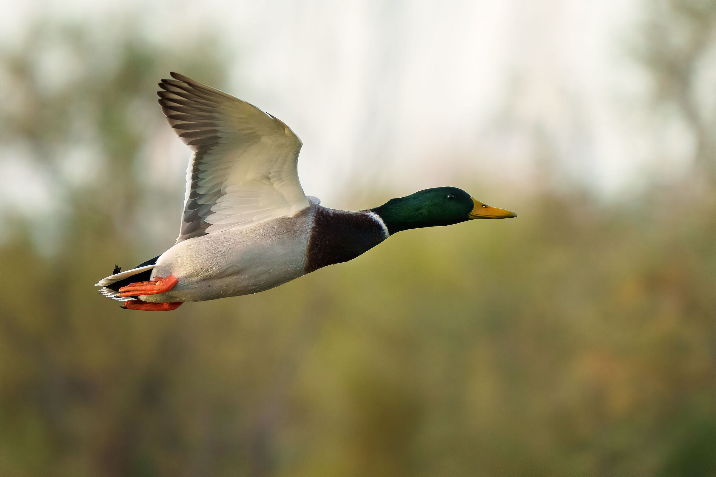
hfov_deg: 3.4
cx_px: 358
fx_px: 11932
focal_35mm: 600
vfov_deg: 2.3
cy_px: 238
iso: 2500
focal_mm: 600
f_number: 6.3
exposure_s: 1/2000
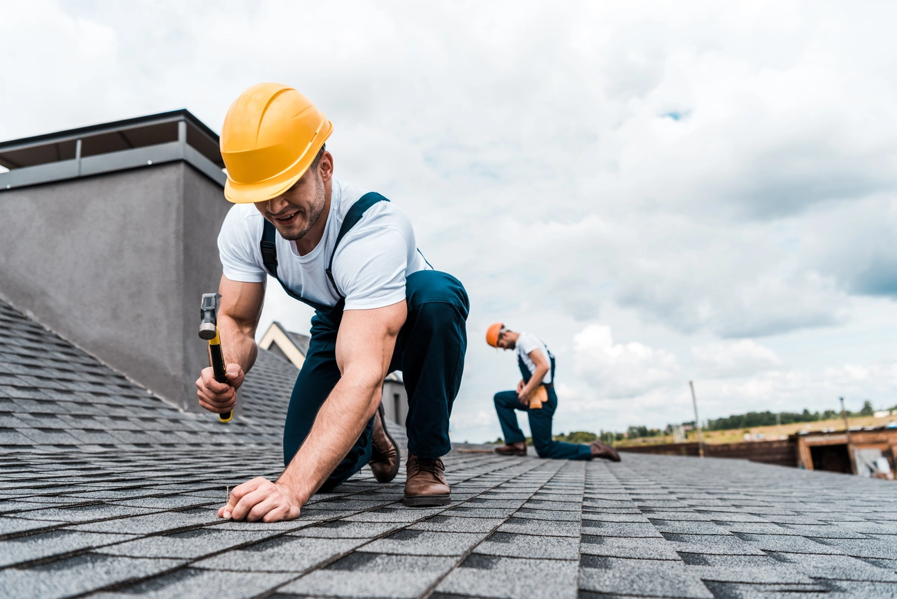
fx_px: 723
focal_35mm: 29
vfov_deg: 45.0
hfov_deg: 63.6
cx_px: 448
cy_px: 300
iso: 100
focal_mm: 29
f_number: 3.5
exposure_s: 1/1250
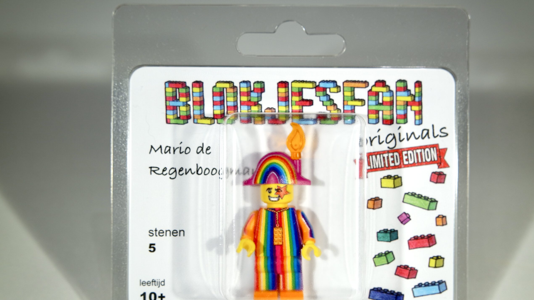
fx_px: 793
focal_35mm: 56
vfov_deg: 21.4
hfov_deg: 37.2
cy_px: 174
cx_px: 266
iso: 100
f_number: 5
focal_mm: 35
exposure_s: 1/125
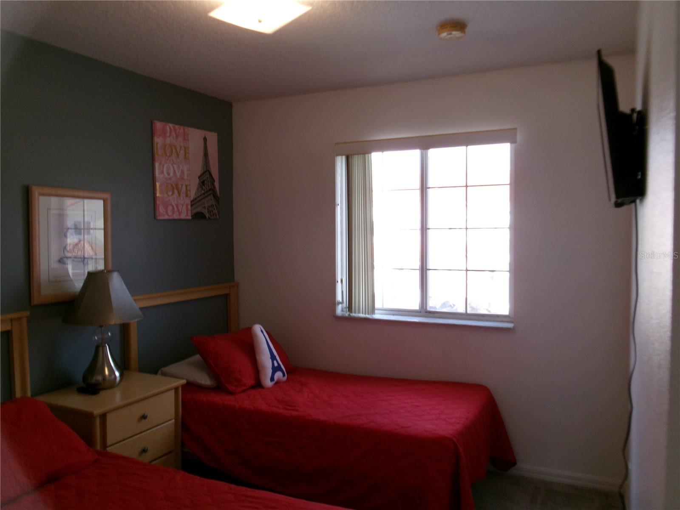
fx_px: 550
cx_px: 340
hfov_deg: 63.4
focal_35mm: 28
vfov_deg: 49.7
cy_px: 255
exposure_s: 1/34
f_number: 3.9
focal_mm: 5.1
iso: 197
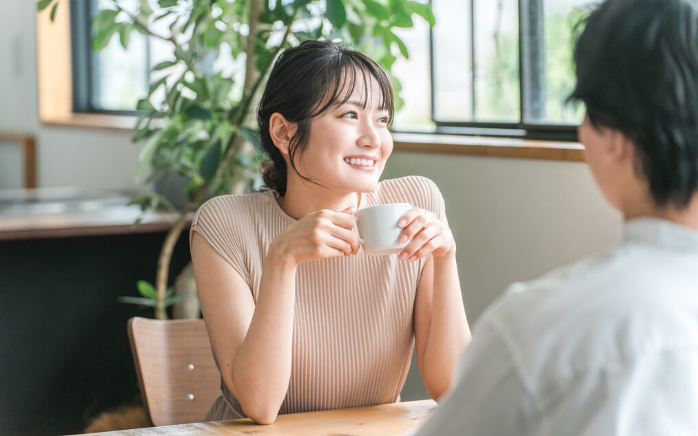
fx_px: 1978
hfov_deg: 20.0
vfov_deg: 12.6
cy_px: 204
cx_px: 347
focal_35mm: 104
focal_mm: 101
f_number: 2.8
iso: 250
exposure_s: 1/200
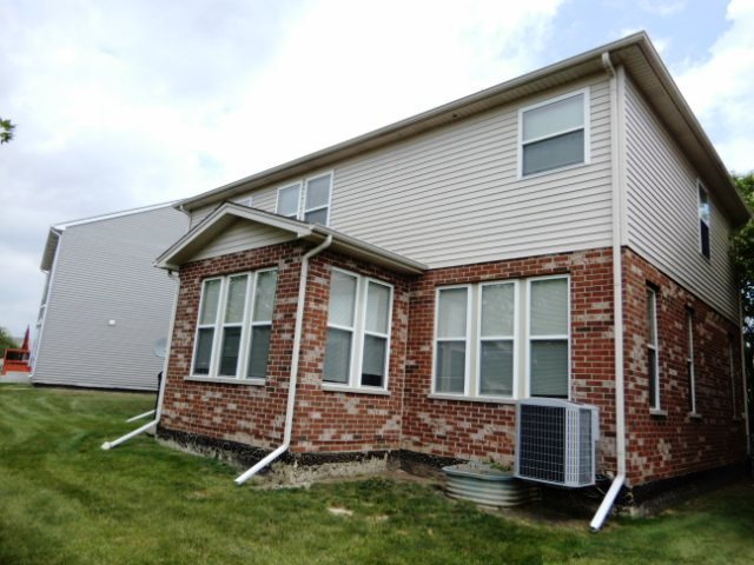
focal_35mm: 24
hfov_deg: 71.6
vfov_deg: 56.8
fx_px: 523
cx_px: 377
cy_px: 282
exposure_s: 1/800
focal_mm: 4.3
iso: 80
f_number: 3.4
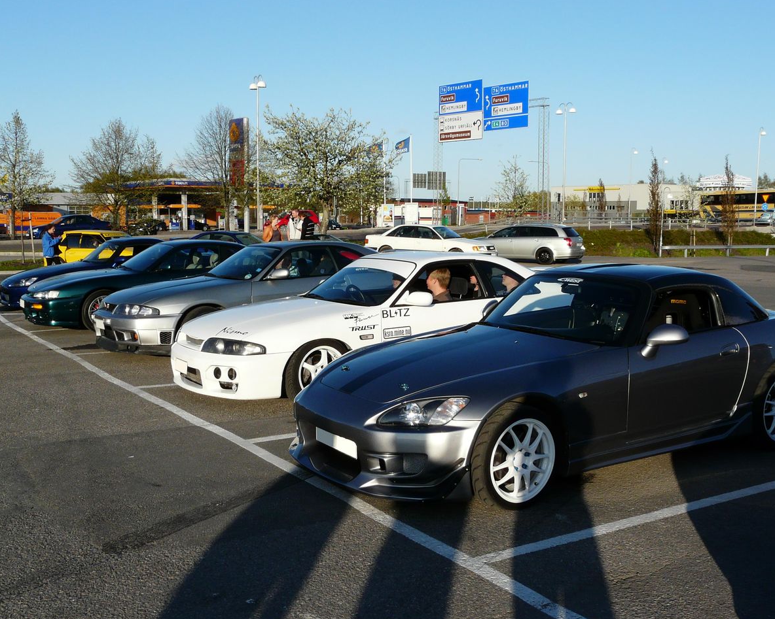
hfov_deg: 47.9
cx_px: 384
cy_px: 310
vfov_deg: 39.2
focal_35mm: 38
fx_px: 872
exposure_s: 1/400
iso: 100
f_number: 5.6
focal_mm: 5.9
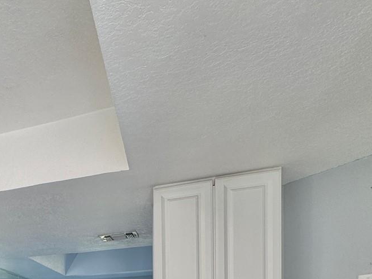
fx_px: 365
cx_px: 24
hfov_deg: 47.4
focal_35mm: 34
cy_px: 337
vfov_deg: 33.6
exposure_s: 1/100
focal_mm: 2.22
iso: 40
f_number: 2.2
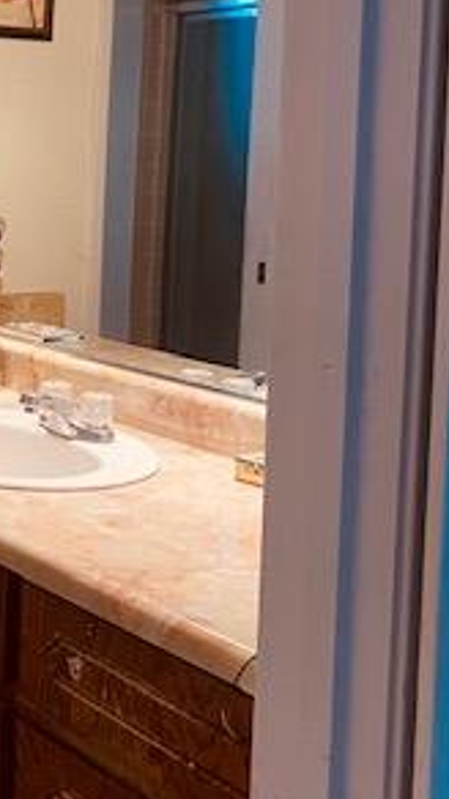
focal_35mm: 62
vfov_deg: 33.4
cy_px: 241
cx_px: -164
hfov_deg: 17.9
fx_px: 1314
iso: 125
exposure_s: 1/60
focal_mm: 4.25
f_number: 1.8
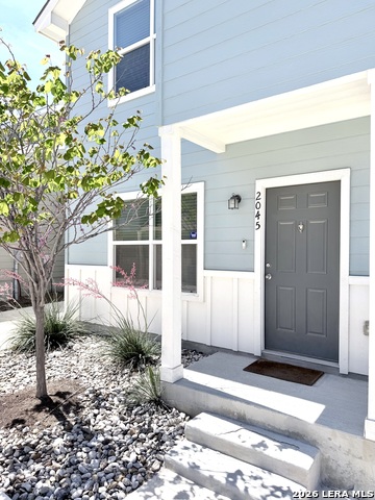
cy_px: 250
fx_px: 347
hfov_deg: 56.8
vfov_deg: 71.6
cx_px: 188
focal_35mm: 24
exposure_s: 1/3953
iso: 80
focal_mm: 6.76
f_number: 1.78
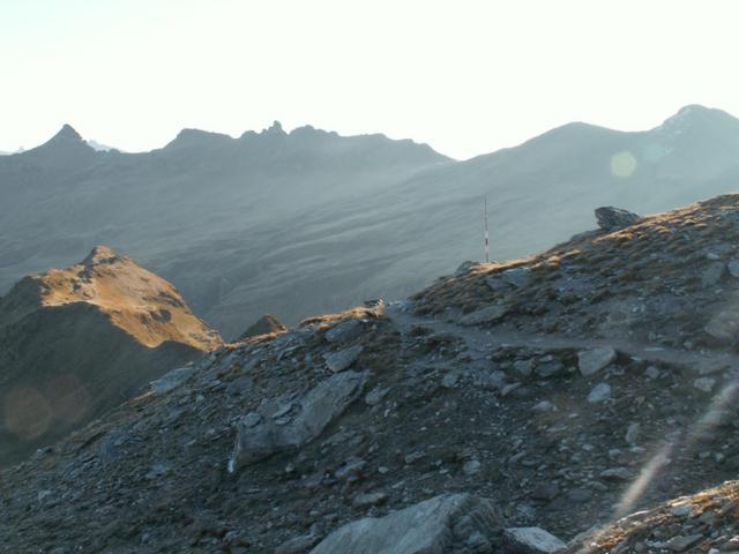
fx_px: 1046
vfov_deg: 29.7
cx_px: 370
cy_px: 277
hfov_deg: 38.9
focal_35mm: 49
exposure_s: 1/60
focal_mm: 8.11
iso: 50
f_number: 7.1
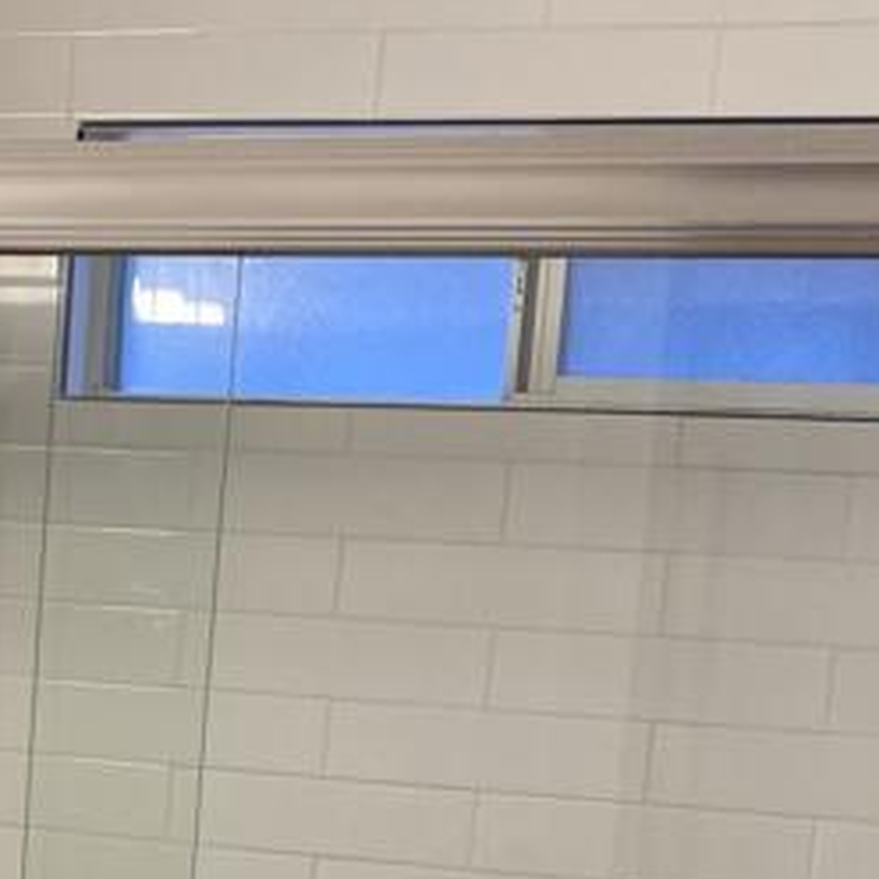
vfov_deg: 17.6
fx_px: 2729
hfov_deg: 17.6
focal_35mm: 95
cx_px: -96
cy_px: 1007
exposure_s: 1/120
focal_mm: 4.25
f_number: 1.8
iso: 100
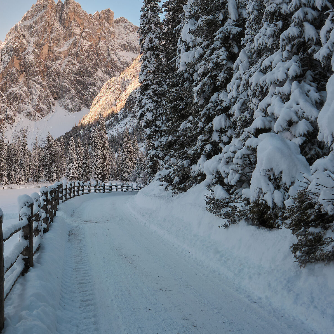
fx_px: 448
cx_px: 30
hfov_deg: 38.0
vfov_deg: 40.7
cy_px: 128
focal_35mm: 41
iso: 200
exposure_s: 1/340
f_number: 5.6
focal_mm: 16
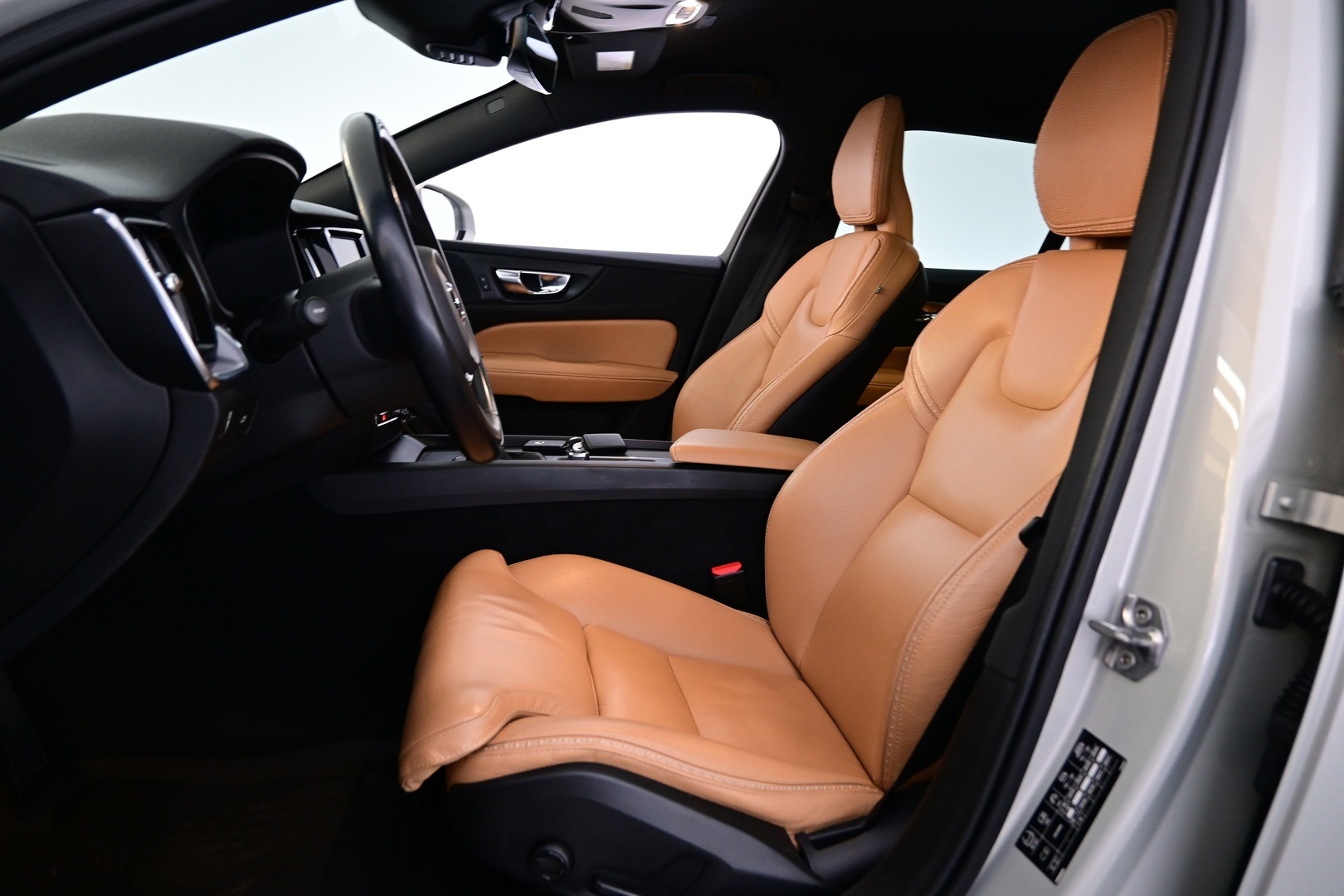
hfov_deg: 73.7
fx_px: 896
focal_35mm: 24
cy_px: 448
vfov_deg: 53.1
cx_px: 672
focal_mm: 16
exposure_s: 1/25
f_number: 3.5
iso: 1250
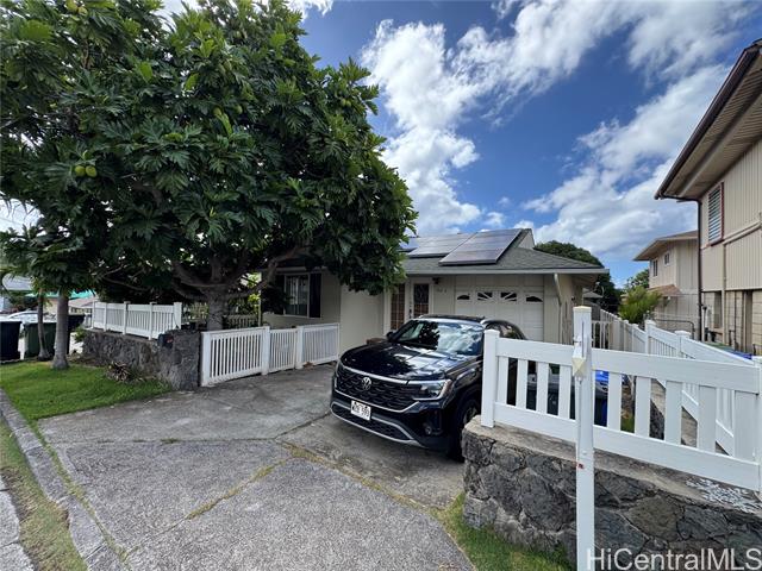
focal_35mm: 14
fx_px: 308
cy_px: 286
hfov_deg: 102.1
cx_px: 381
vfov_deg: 85.7
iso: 40
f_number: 2.2
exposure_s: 1/812
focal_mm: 2.22
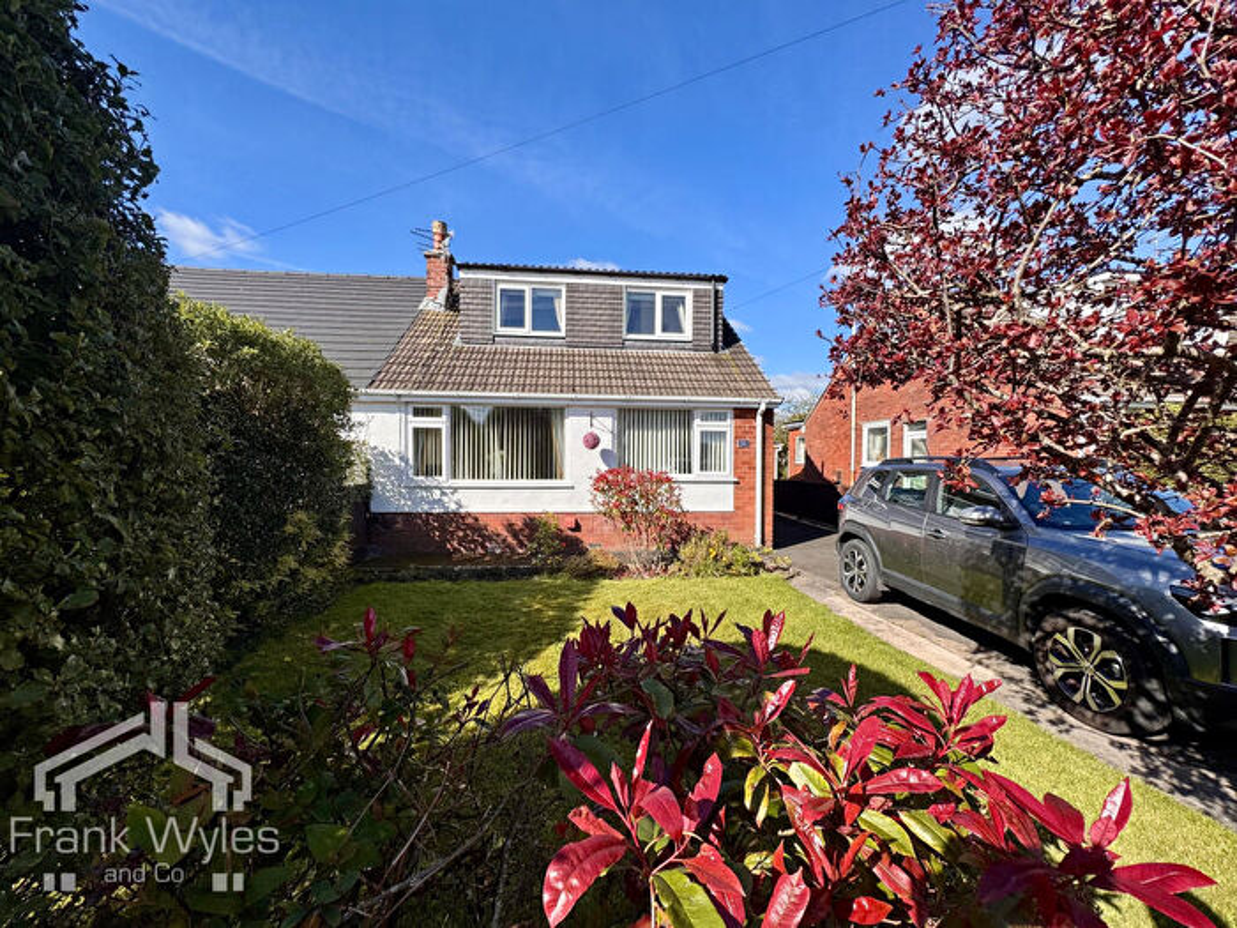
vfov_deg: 85.7
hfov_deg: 102.1
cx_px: 618
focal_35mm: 14
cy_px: 464
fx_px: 500
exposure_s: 1/1672
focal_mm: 2.22
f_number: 2.2
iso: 40
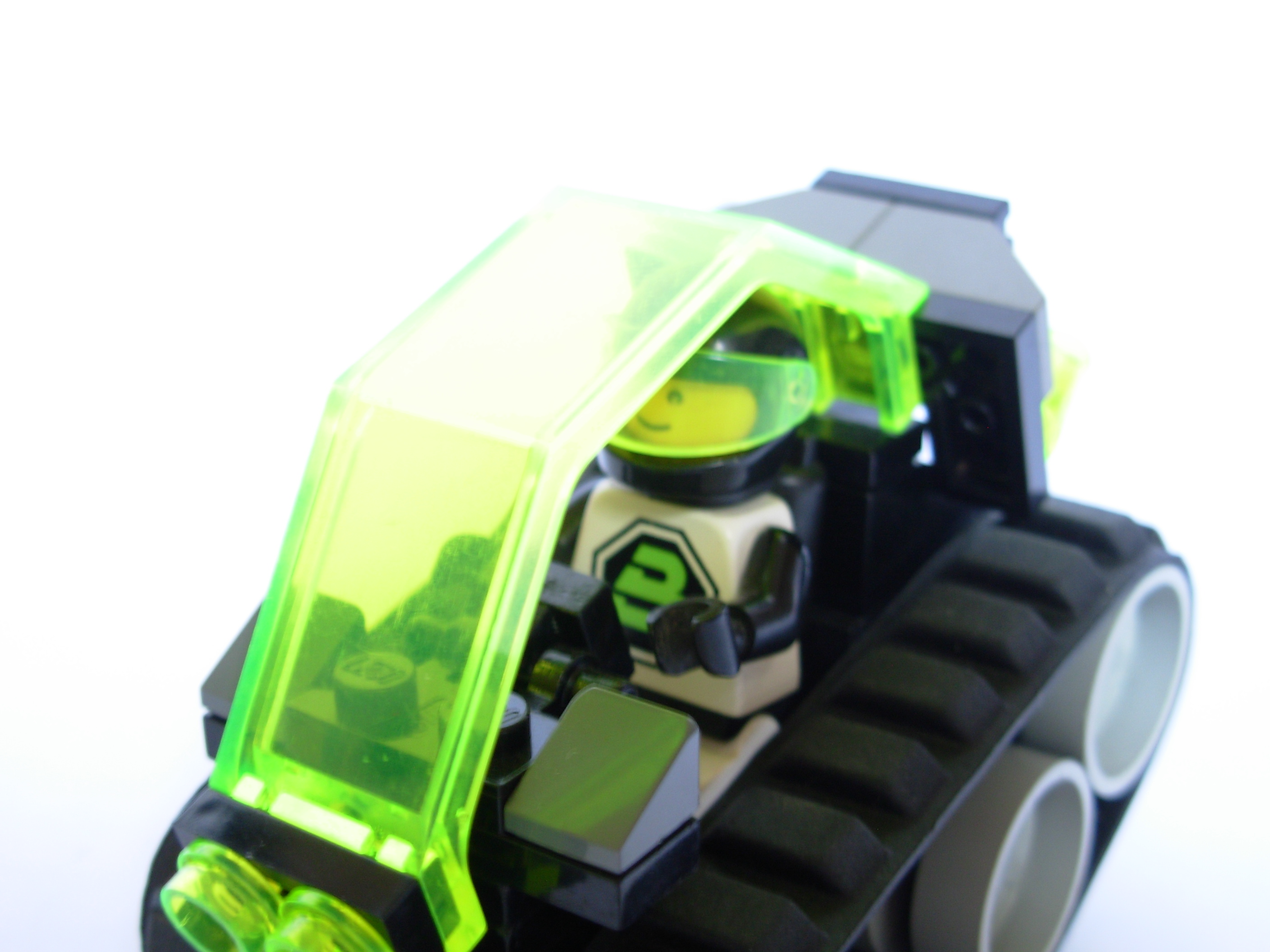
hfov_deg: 33.2
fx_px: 2128
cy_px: 476
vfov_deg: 25.2
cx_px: 635
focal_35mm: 58
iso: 53
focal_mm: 9.5
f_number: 3.3
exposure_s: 1/5.7
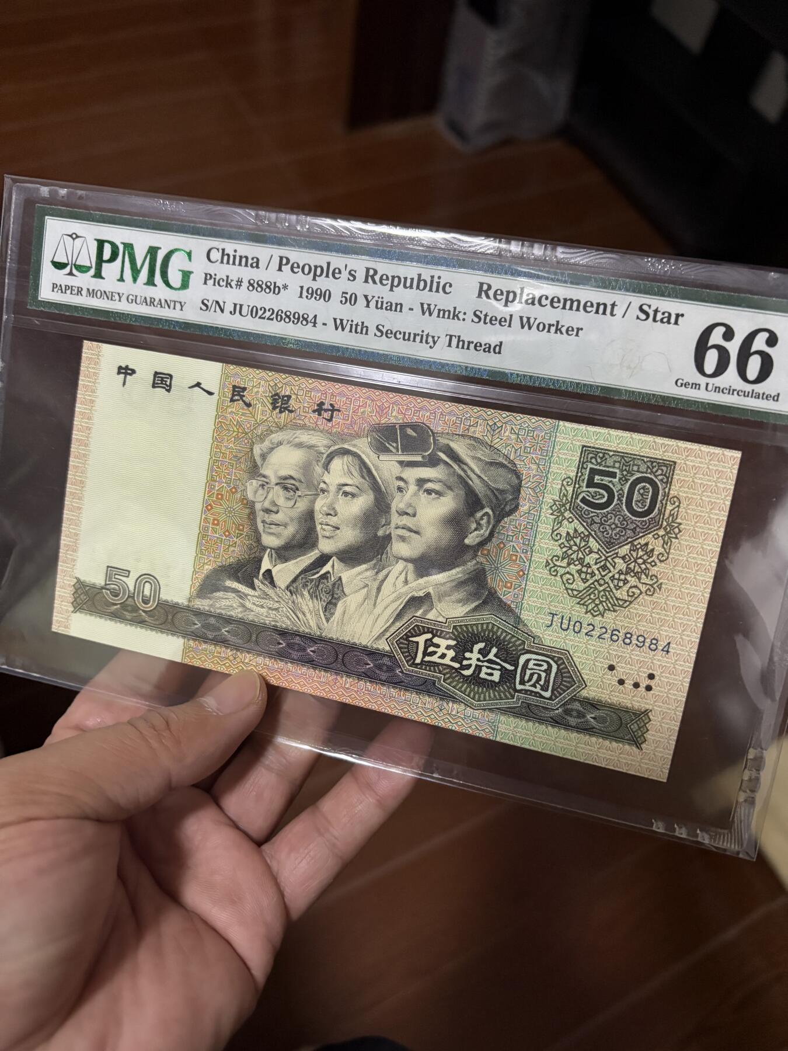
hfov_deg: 53.1
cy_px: 526
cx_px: 394
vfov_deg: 67.3
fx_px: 789
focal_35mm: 26
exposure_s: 1/25
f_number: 1.6
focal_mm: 5.96
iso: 500
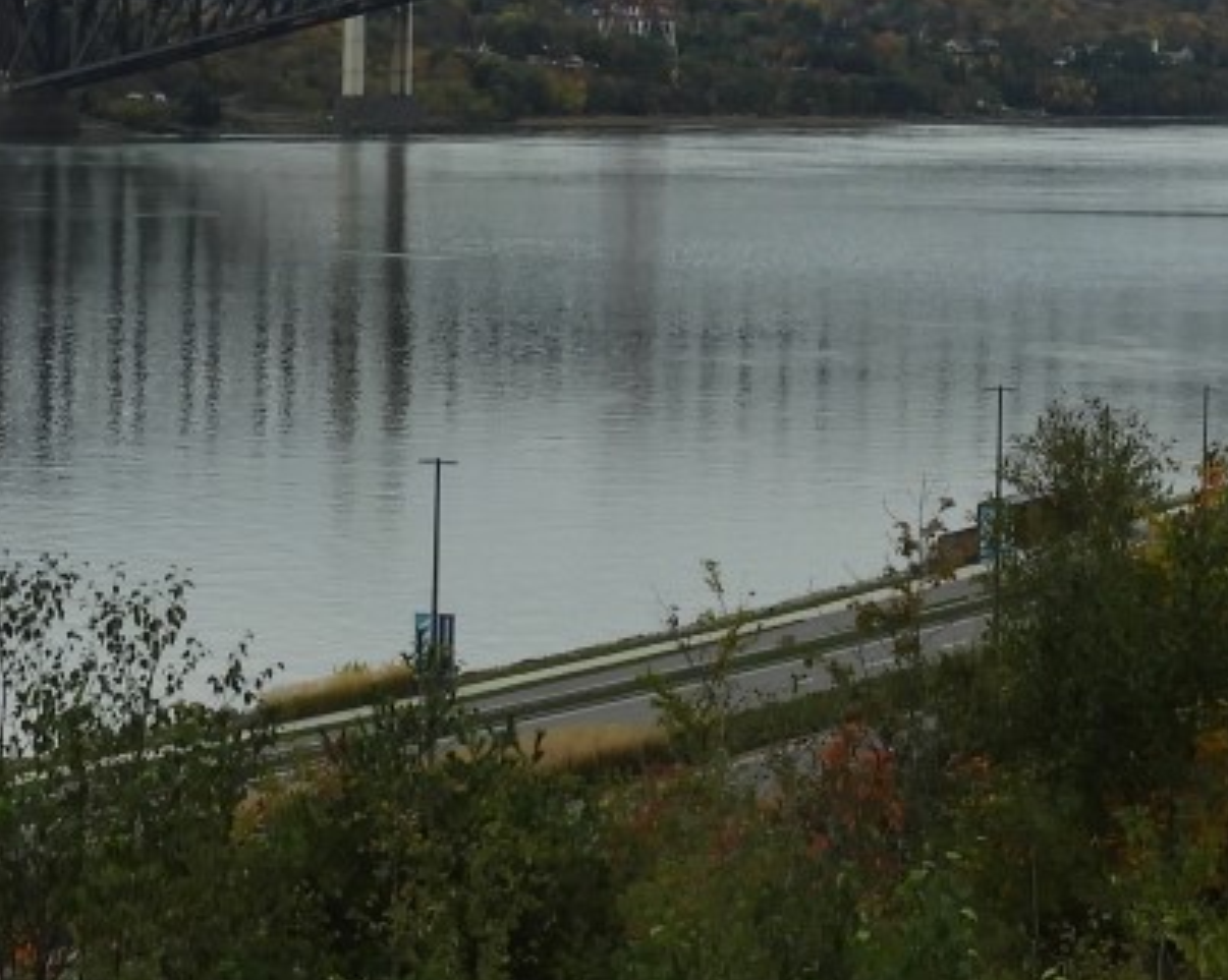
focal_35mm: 140
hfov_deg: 13.8
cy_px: -140
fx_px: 5084
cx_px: 709
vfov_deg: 10.9
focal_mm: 7.2
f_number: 3.8
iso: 100
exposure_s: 1/640
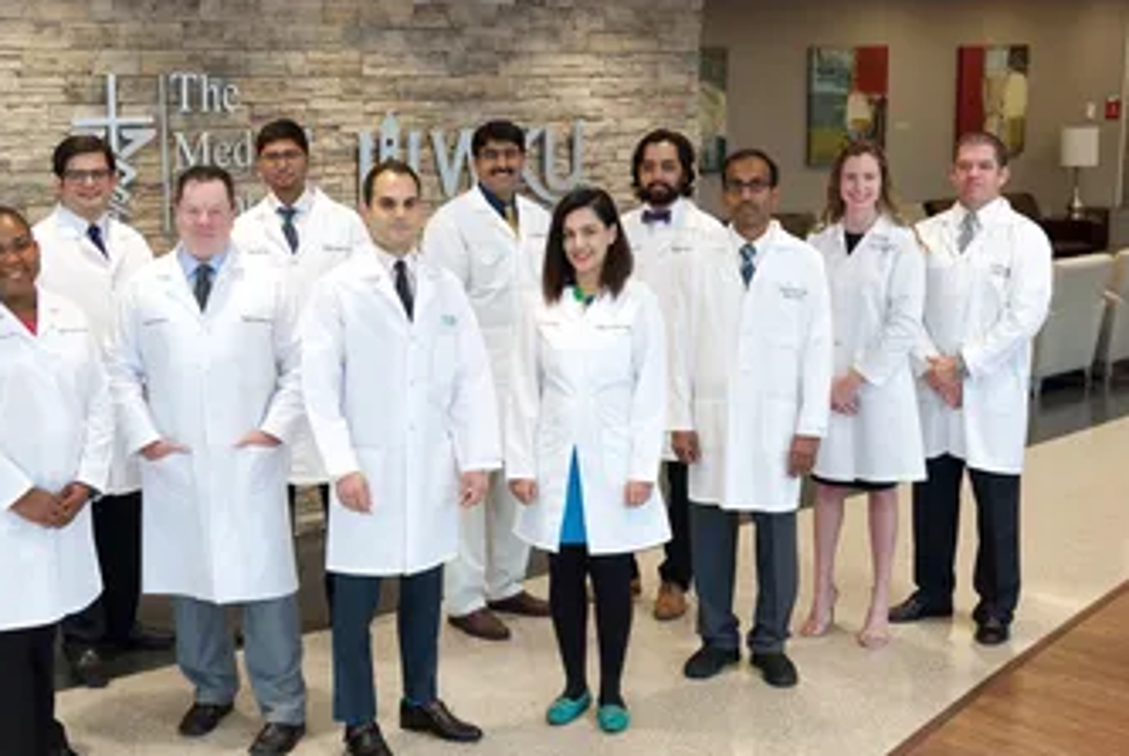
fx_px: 1507
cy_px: 381
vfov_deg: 28.2
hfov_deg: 40.9
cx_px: 468
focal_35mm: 48
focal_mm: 40
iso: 2000
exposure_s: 1/60
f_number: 7.1
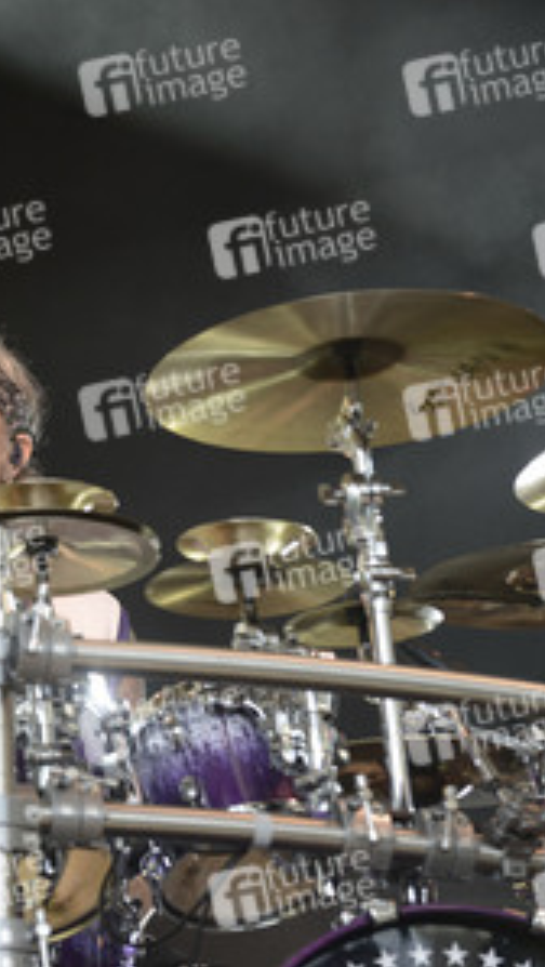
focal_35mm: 206
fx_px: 5283
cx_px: -118
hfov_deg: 5.9
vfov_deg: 10.5
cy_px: 484
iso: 1000
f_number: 4.5
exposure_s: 1/640
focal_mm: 130
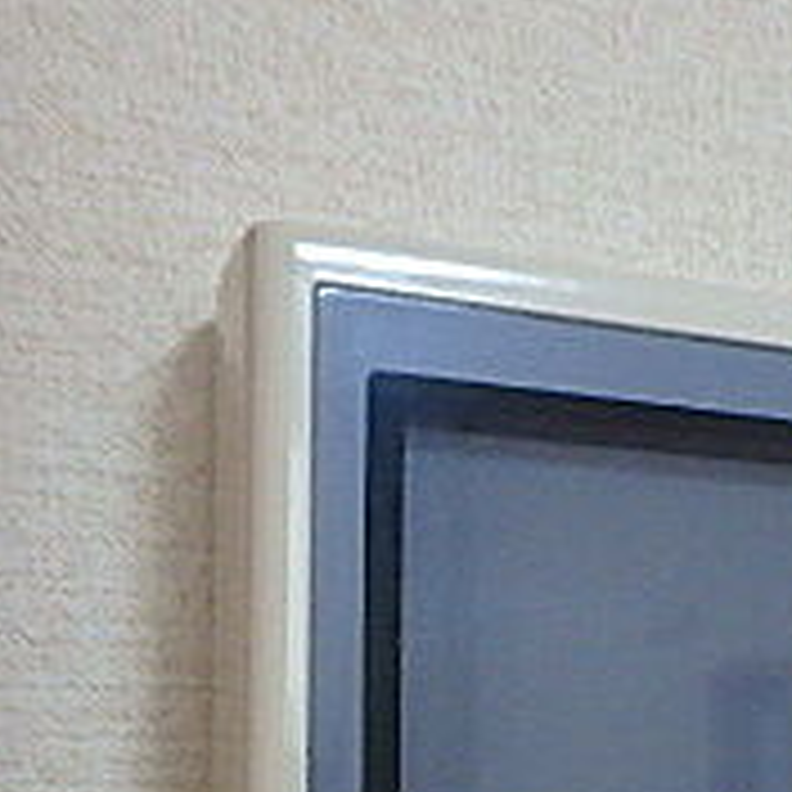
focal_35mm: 74
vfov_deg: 21.6
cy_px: 963
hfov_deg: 22.1
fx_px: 1916
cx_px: 860
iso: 640
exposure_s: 1/30
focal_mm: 4
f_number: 3.8
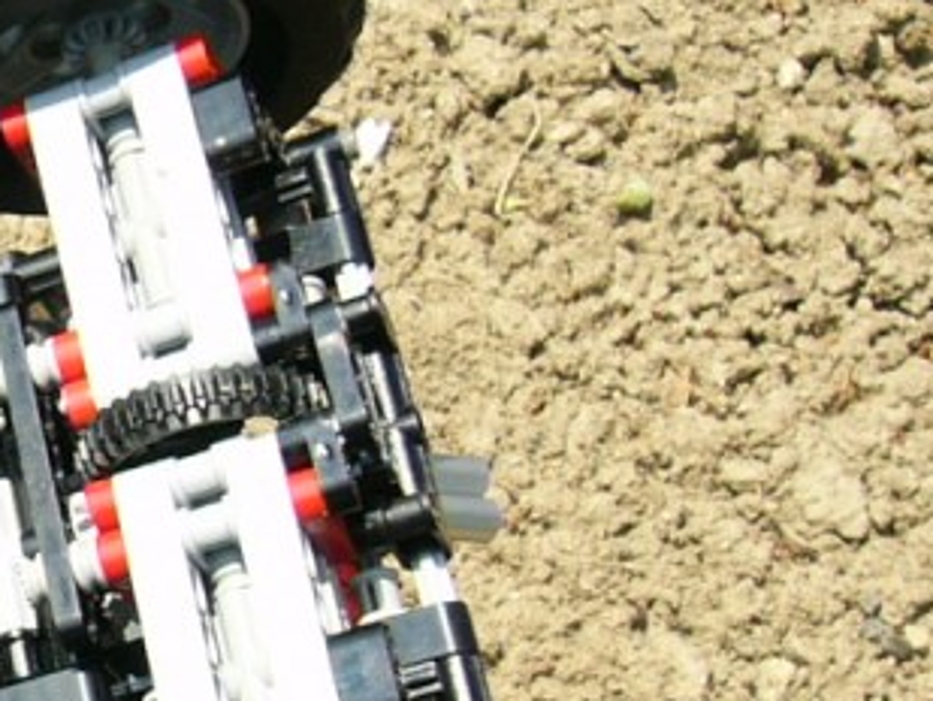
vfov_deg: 12.7
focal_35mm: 116
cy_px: 577
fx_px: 3128
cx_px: -592
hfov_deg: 15.3
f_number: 8
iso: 50
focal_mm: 5.8
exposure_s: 1/100
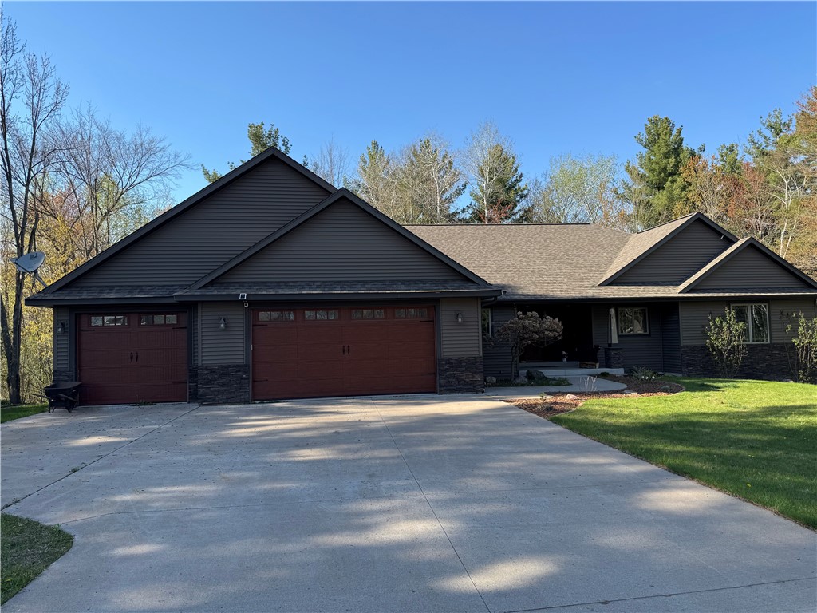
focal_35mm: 24
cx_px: 408
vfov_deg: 56.8
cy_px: 306
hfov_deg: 71.6
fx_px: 566
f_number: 1.78
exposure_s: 1/1818
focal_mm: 6.76
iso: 80
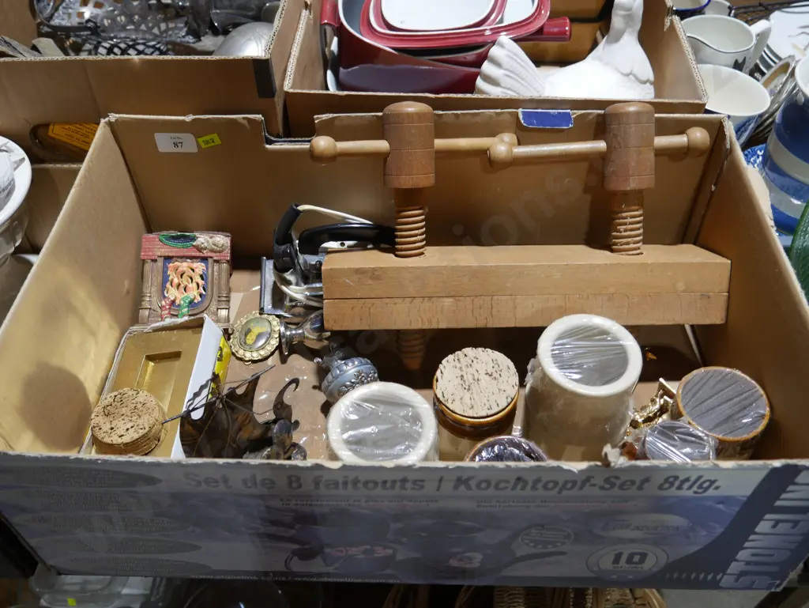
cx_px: 404
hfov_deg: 56.8
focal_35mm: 32
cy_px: 304
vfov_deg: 44.2
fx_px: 748
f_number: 3.6
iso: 250
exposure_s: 1/60
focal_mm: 16
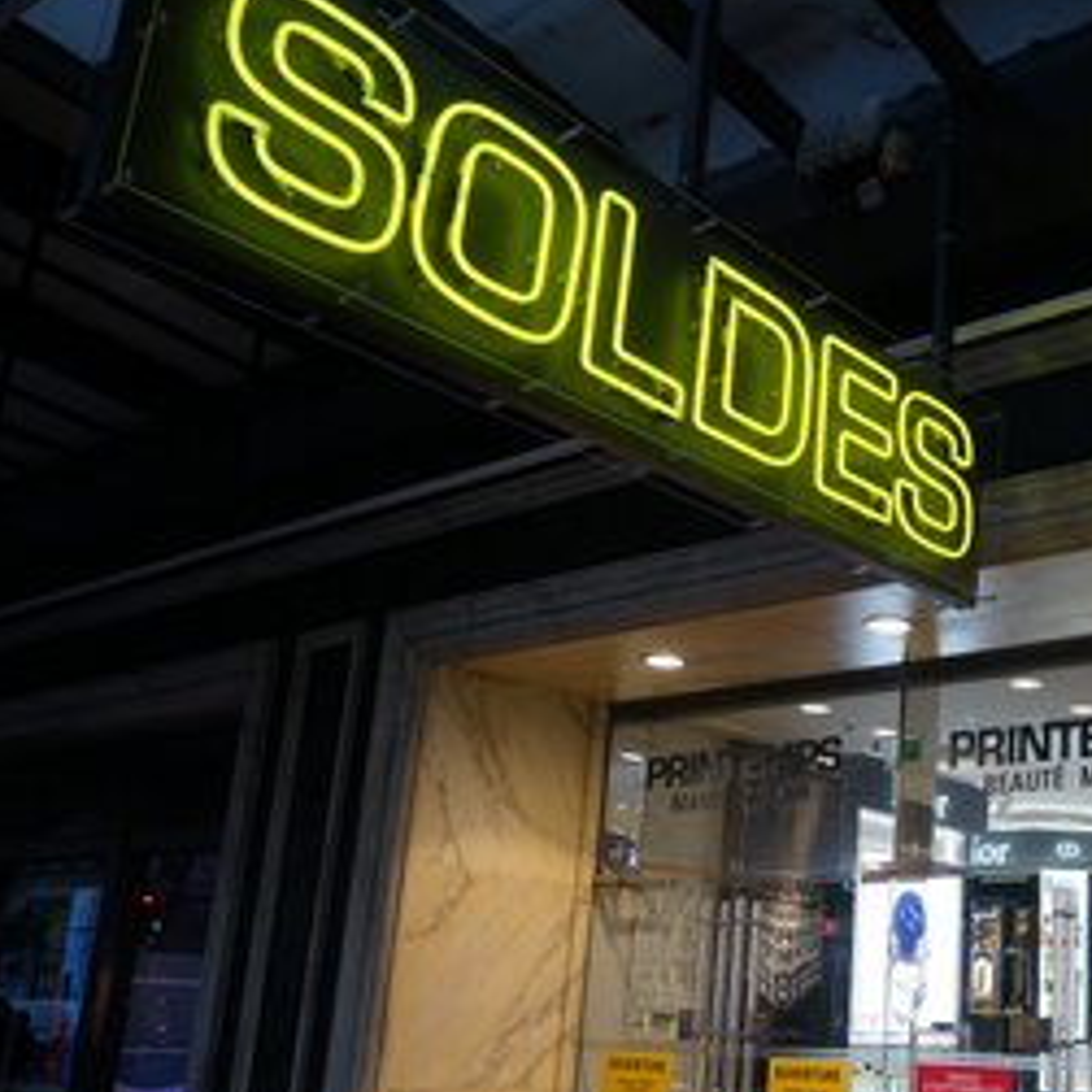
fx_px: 1392
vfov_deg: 42.6
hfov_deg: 39.5
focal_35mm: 39
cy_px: 672
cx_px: 1001
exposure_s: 1/160
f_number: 4
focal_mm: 24
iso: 640
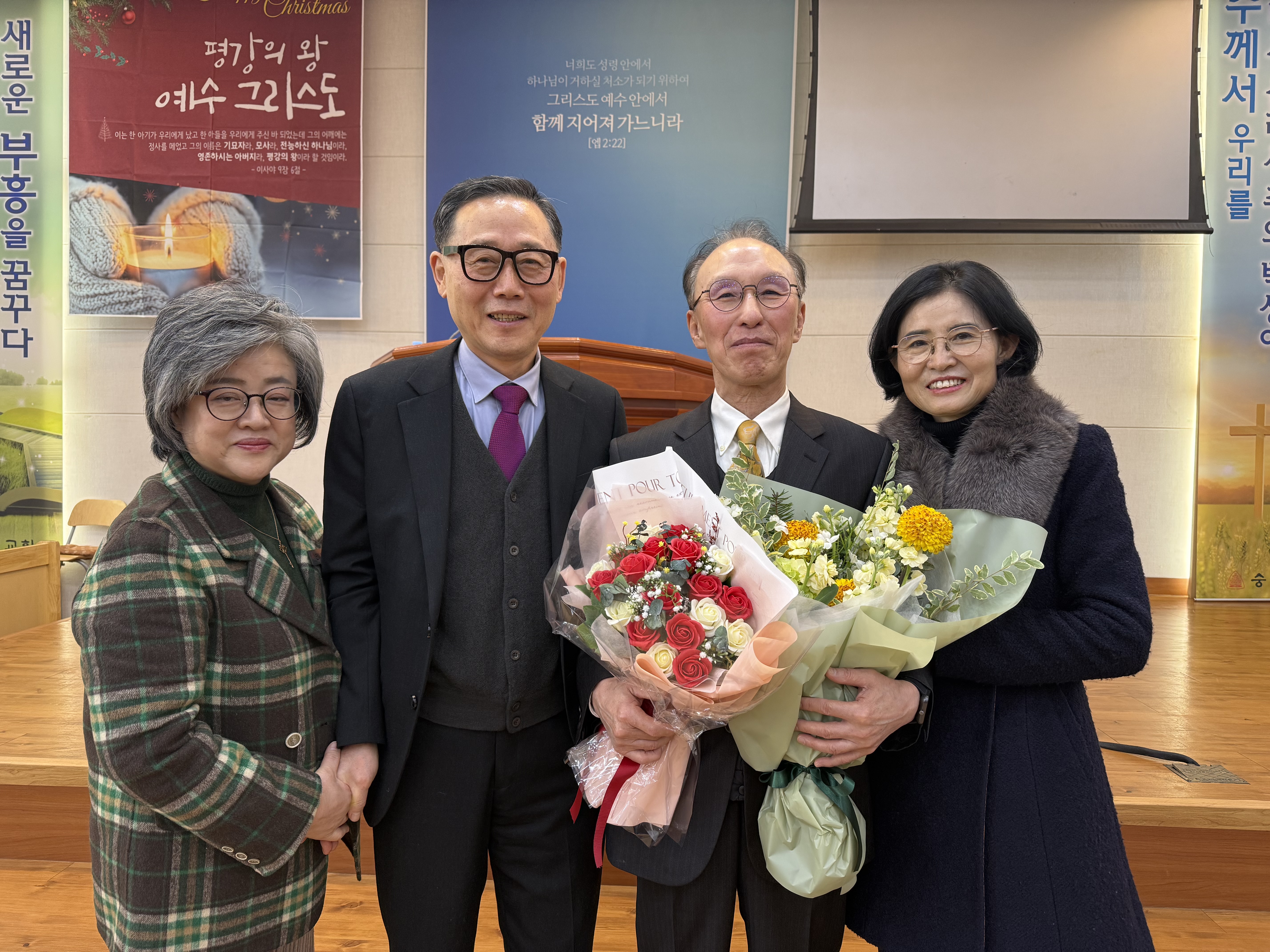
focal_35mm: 24
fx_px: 881
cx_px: 635
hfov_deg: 71.6
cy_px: 476
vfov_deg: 56.8
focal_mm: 6.76
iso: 125
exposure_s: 1/60
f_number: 1.78
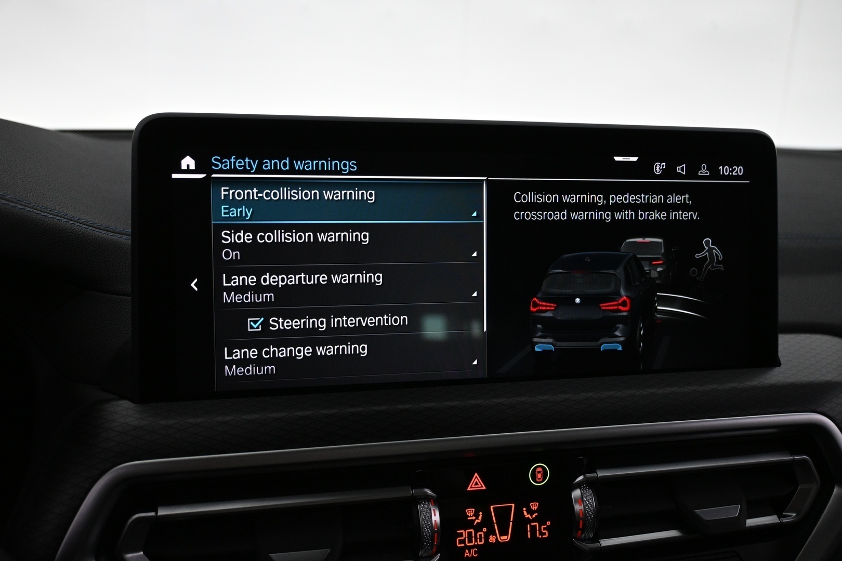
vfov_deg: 40.8
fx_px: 754
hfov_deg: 58.3
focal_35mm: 32
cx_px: 421
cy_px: 280
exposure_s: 1/100
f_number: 4
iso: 1600
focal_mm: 21.5
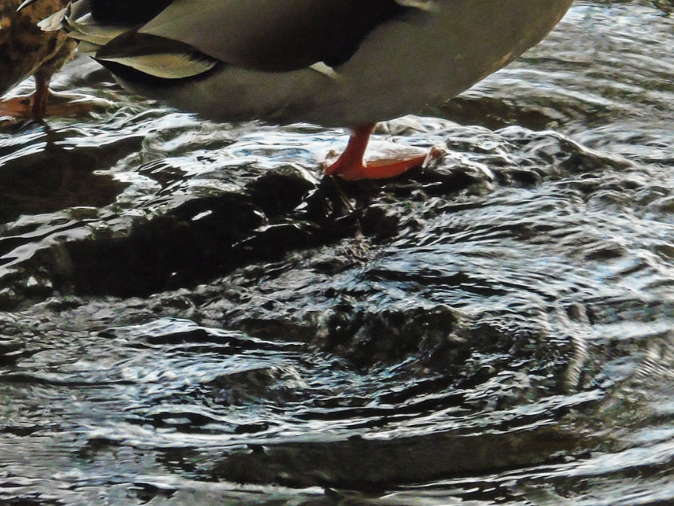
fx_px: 22514
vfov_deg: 1.3
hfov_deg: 1.7
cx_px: 173
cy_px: 9
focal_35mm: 1156
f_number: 5.6
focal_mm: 85
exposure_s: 1/60
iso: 200
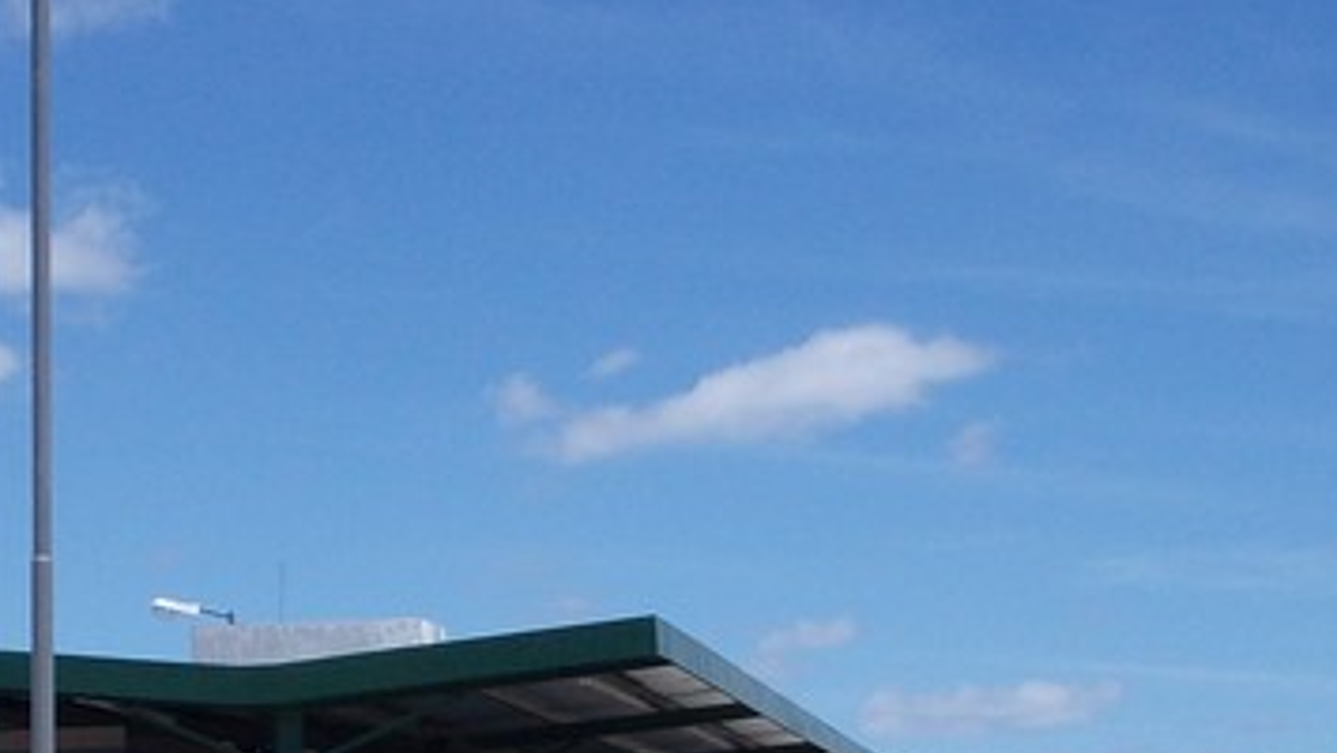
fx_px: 3582
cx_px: 358
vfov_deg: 11.6
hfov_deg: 21.0
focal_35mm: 101
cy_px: 1043
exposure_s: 1/320
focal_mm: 6.1
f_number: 6.5
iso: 80
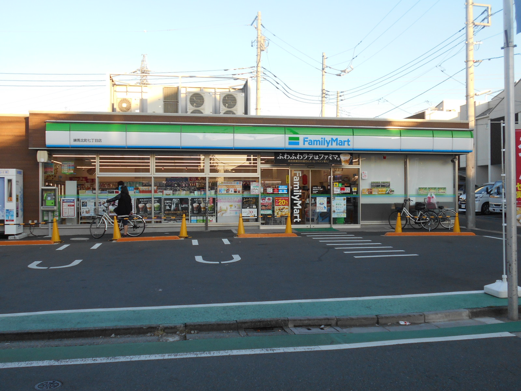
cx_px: 260
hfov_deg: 54.0
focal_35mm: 34
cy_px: 196
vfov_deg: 41.8
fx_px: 512
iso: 125
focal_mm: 5.8
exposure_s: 1/250
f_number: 3.6
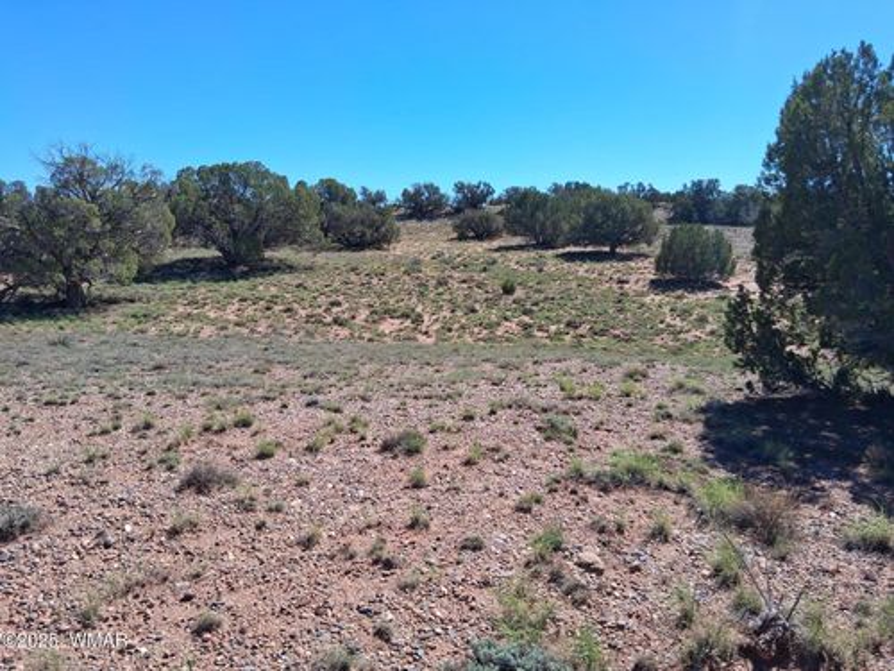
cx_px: 447
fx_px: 671
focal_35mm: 26
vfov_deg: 53.1
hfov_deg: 67.3
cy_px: 336
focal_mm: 3.98
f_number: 1.8
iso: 25
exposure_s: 1/568
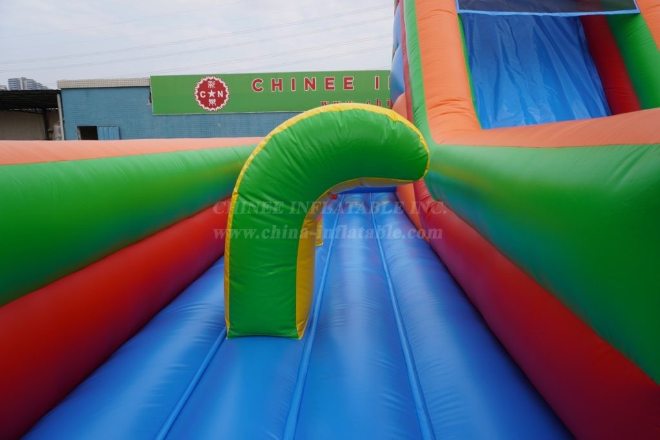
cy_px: 220
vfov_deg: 53.1
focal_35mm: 24
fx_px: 440
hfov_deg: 73.7
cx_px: 330
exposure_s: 1/125
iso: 100
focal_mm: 16
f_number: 7.1
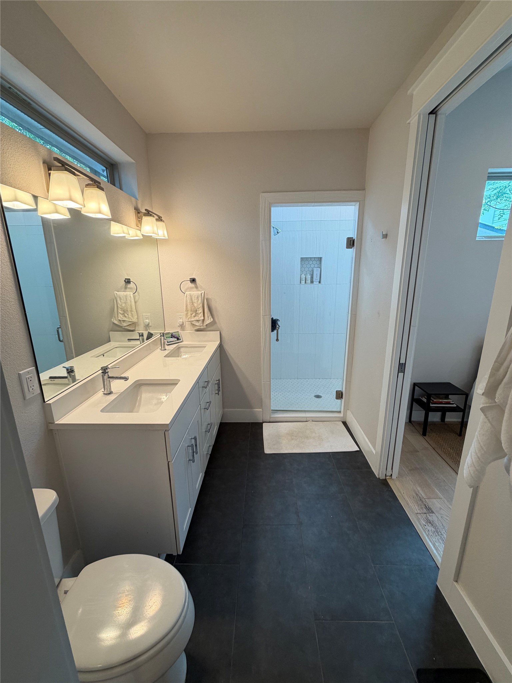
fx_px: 276
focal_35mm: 14
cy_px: 342
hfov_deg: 85.7
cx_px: 256
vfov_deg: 102.1
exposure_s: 1/120
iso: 125
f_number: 2.2
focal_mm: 2.22
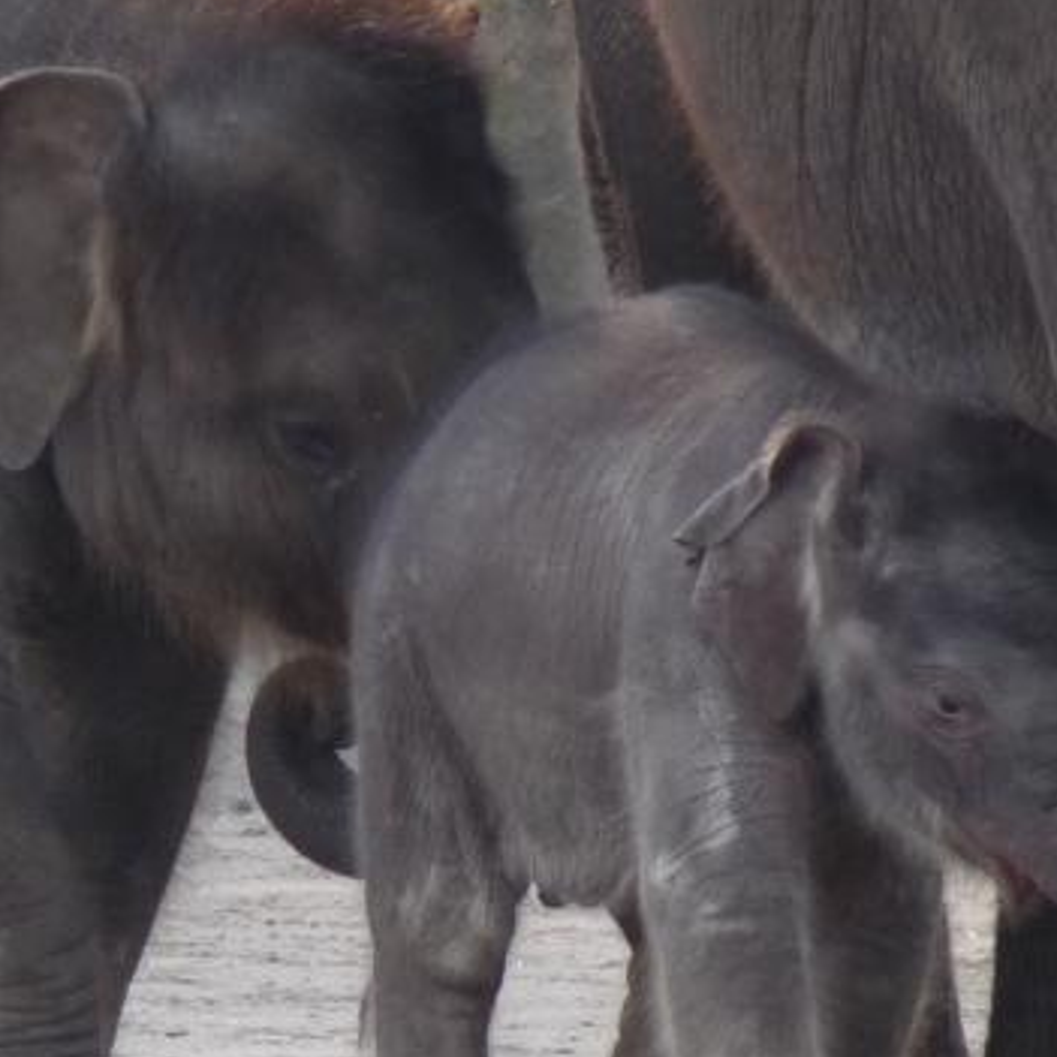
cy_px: 434
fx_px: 48227
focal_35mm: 1396
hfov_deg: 1.3
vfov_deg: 1.3
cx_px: 382
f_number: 4.4
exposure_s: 1/320
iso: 200
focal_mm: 86.4
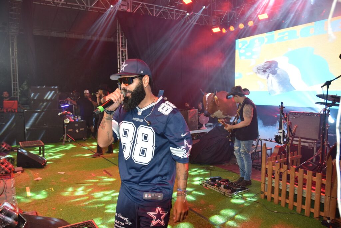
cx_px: 170
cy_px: 114
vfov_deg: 48.0
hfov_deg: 67.4
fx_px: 256
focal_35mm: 27
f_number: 5.6
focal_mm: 18
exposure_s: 1/125
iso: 800
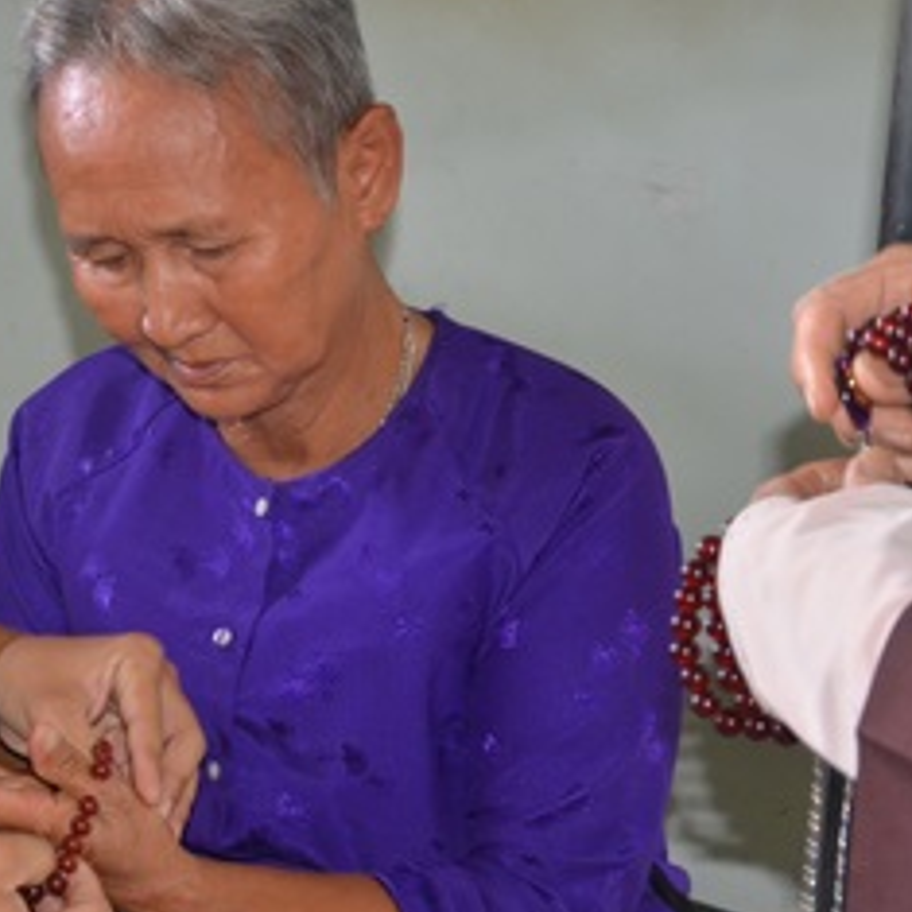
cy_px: 413
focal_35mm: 123
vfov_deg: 14.2
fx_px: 3671
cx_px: -225
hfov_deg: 13.7
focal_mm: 35
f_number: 4.5
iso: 640
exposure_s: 1/60
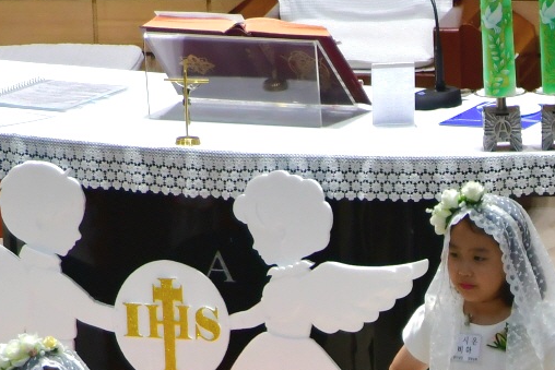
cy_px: 587
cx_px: 776
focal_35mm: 638
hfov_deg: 3.2
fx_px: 9838
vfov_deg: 2.2
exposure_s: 1/125
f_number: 6
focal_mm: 120
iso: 640
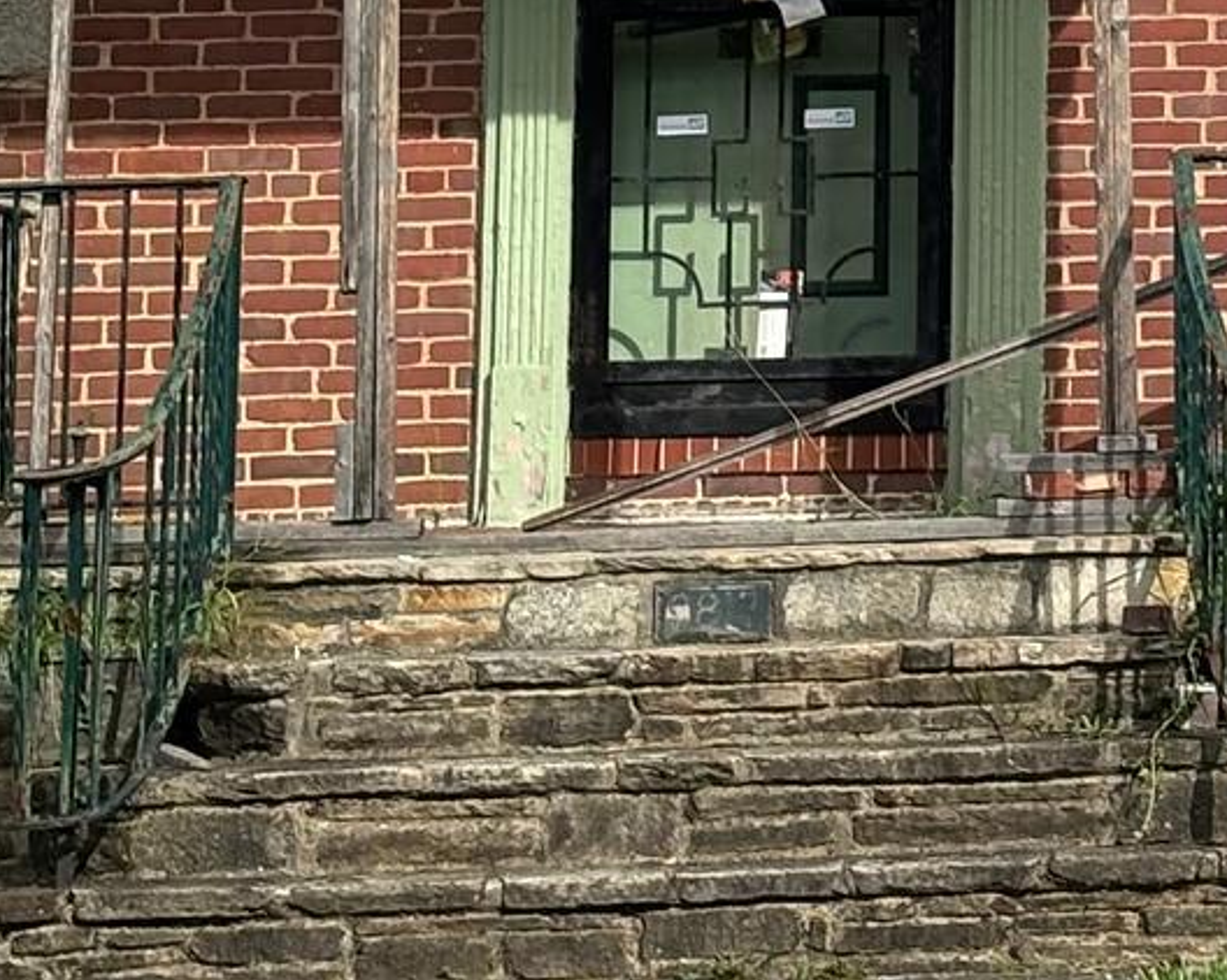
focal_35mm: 197
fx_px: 7151
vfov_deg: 7.6
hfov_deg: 9.6
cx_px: 1773
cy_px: -801
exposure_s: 1/2024
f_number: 1.6
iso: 40
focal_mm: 5.96
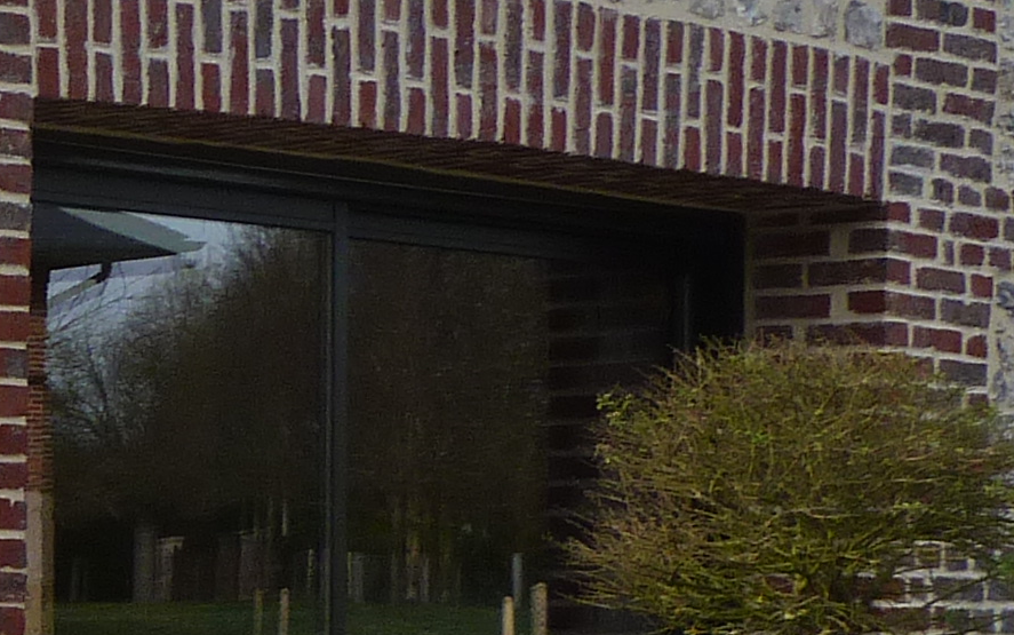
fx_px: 4423
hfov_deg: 12.3
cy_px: 479
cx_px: -596
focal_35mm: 160
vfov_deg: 8.2
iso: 80
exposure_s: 1/200
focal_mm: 5.6
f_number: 4
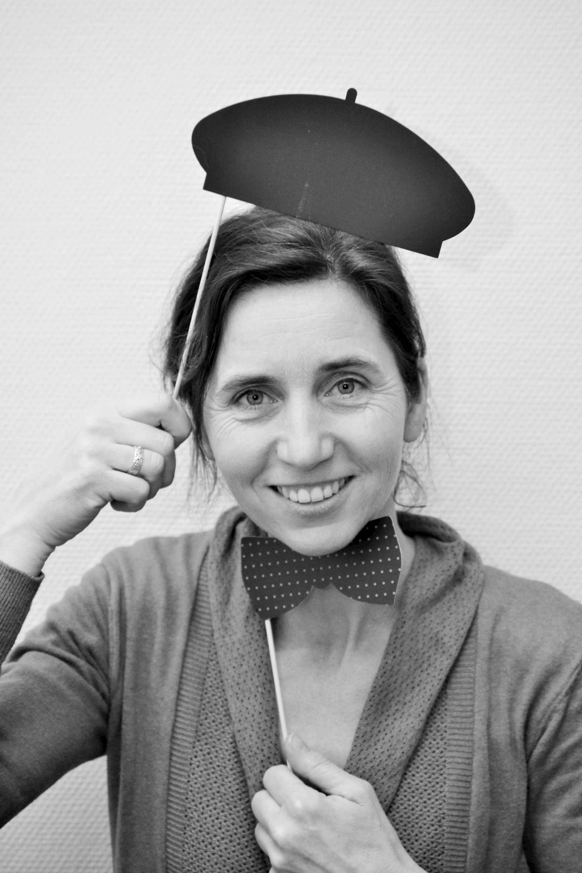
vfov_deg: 22.6
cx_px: 291
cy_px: 436
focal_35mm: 90
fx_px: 2182
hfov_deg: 15.2
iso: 800
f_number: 4
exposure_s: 1/160
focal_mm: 60
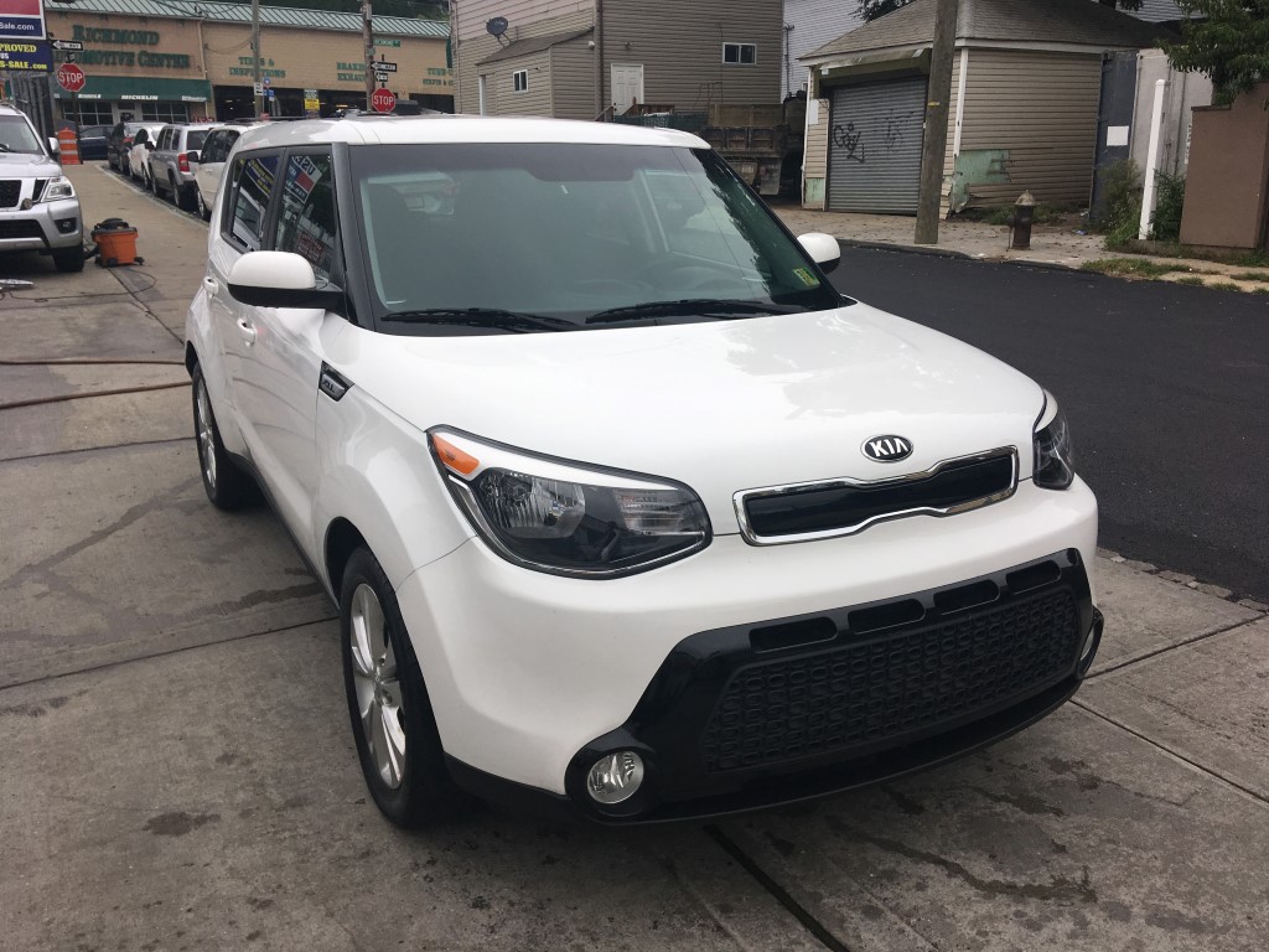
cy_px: 476
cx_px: 634
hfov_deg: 61.7
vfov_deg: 48.2
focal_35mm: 29
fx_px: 1063
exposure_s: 1/657
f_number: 2.2
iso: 25
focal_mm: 4.15
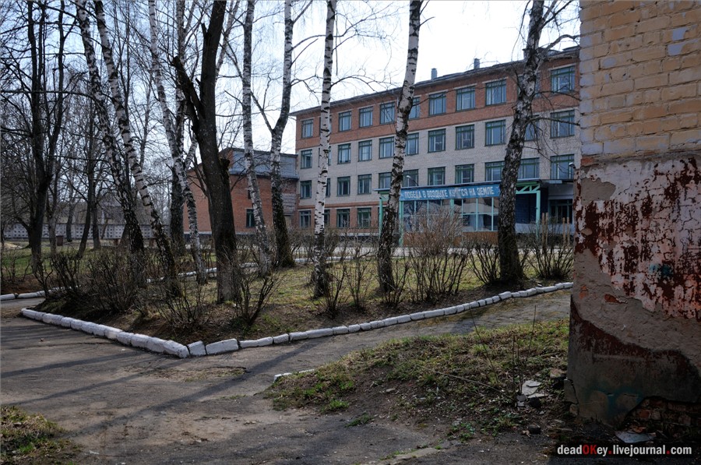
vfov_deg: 36.8
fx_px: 700
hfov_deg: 53.2
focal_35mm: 36
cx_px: 350
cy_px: 232
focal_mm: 24
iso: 200
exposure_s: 1/640
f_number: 7.1
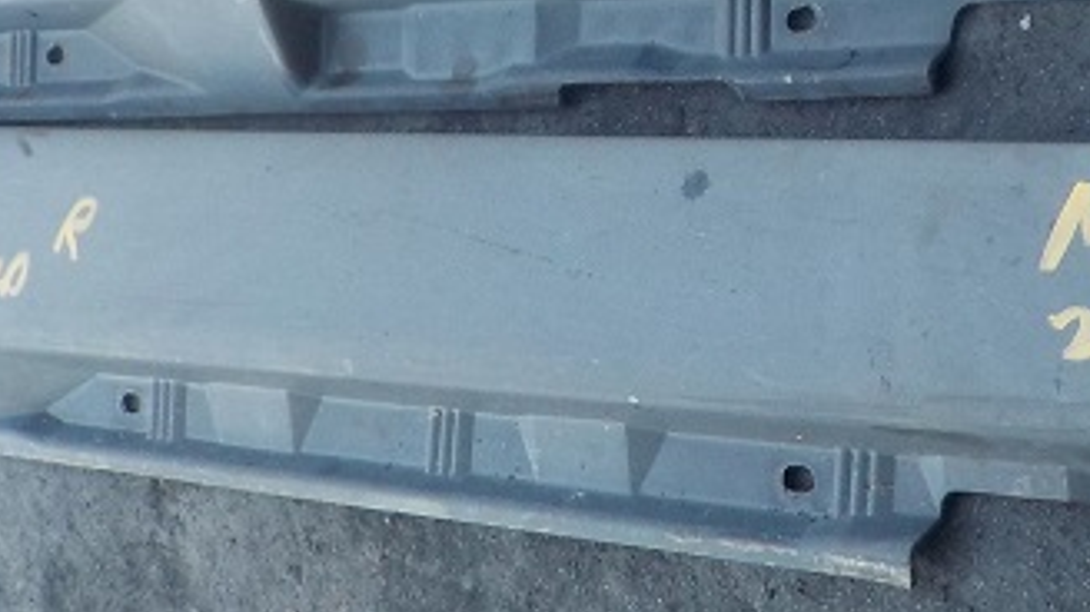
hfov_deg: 25.6
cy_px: 173
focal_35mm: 83
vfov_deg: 14.5
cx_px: 655
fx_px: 2397
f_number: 3.3
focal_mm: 4.1
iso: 125
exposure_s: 1/100
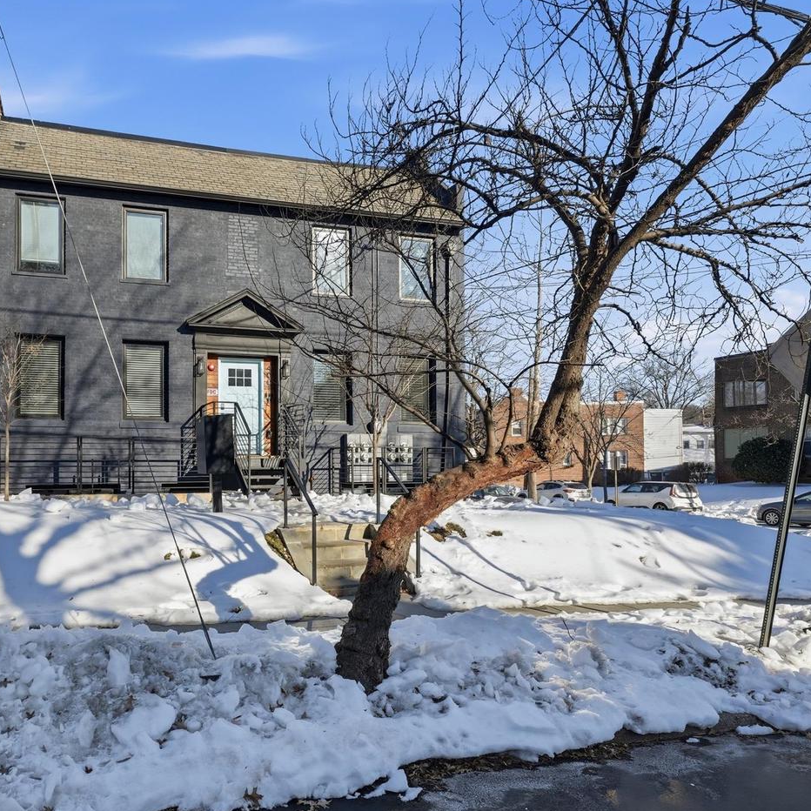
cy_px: 411
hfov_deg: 67.3
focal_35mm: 22
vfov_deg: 70.1
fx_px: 578
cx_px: 243
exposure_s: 1/8000
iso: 400
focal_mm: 16.6
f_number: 11
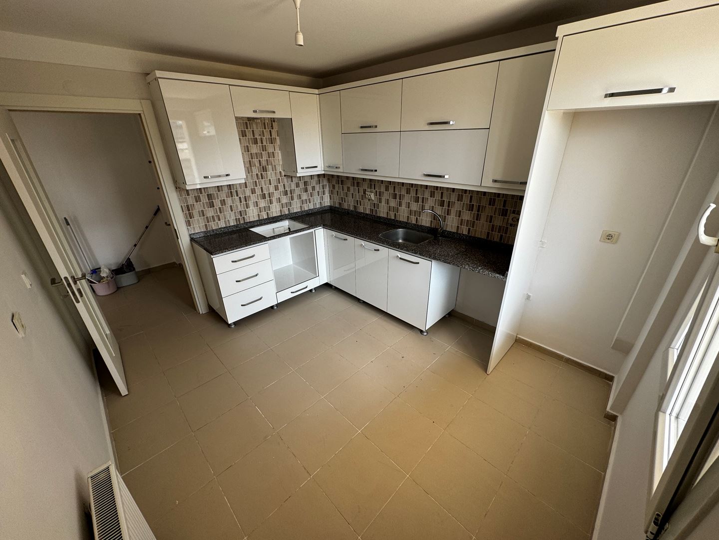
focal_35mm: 14
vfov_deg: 85.7
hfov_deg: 102.1
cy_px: 270
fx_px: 291
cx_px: 360
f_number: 2.2
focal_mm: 2.22
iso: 50
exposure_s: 1/99
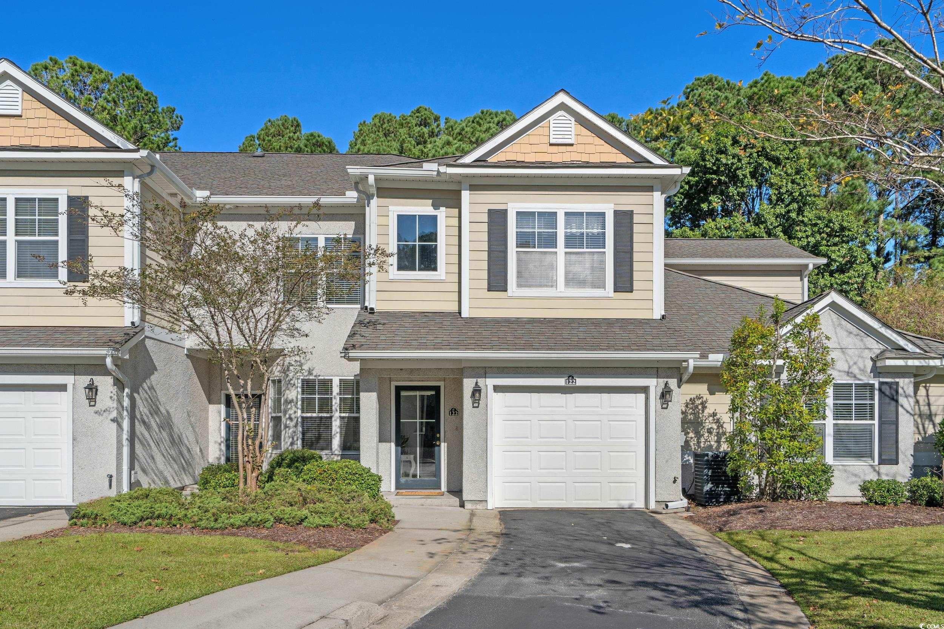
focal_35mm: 25
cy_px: 314
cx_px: 472
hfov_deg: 71.5
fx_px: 656
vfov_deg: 51.3
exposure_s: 1/60
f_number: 9
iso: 160
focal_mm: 25
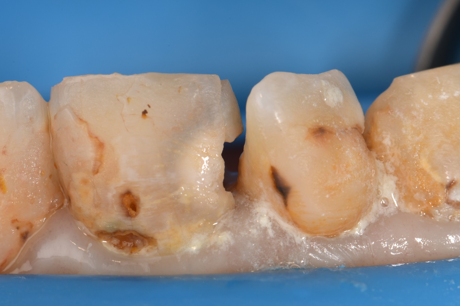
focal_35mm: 157
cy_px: 153
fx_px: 2005
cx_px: 230
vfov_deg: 8.7
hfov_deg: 13.1
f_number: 32
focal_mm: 105
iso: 200
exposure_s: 1/125
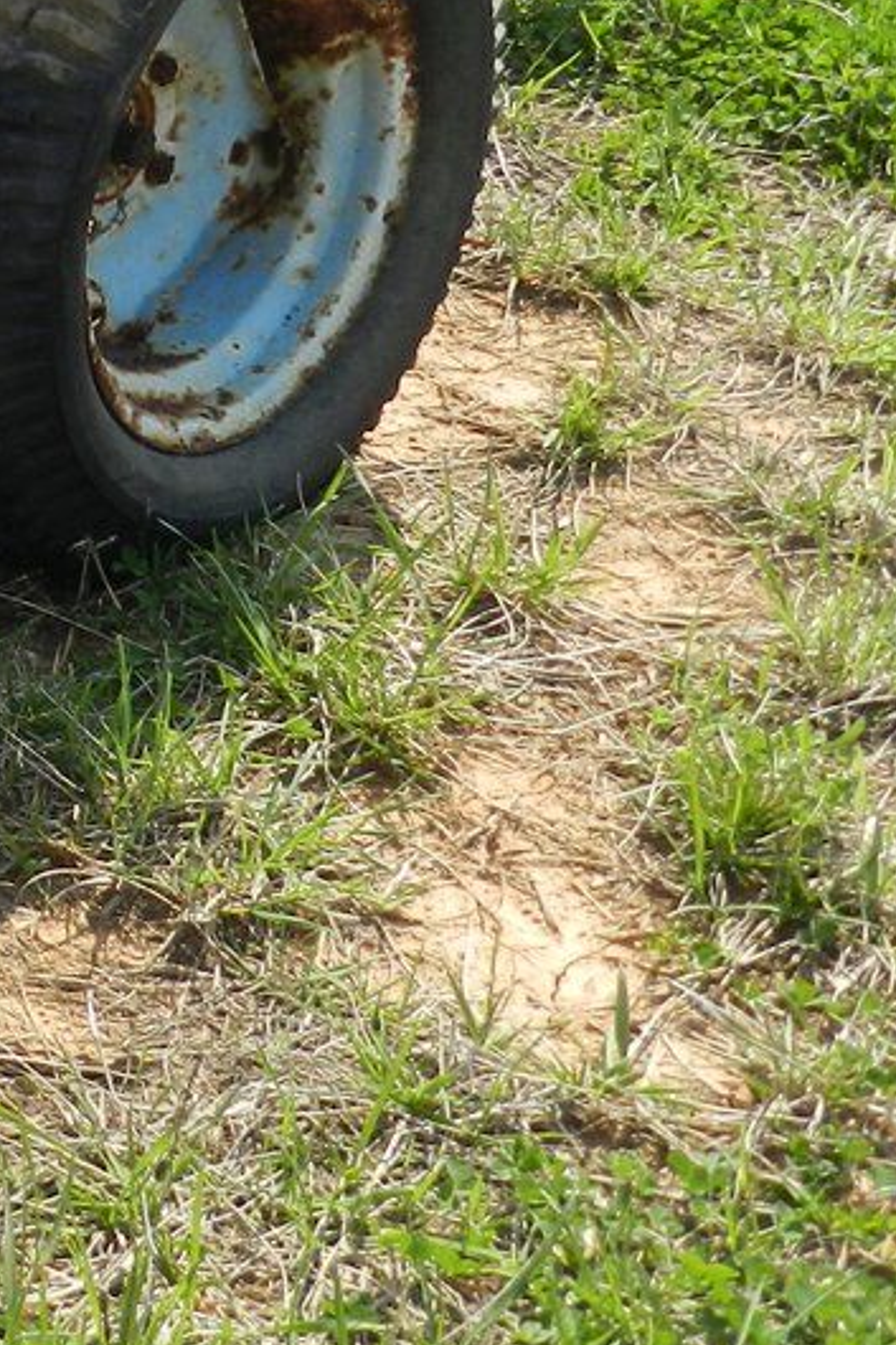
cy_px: 151
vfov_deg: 21.0
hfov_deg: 13.1
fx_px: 3549
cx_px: -666
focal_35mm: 95
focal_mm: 5.6
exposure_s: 1/800
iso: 160
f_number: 3.7
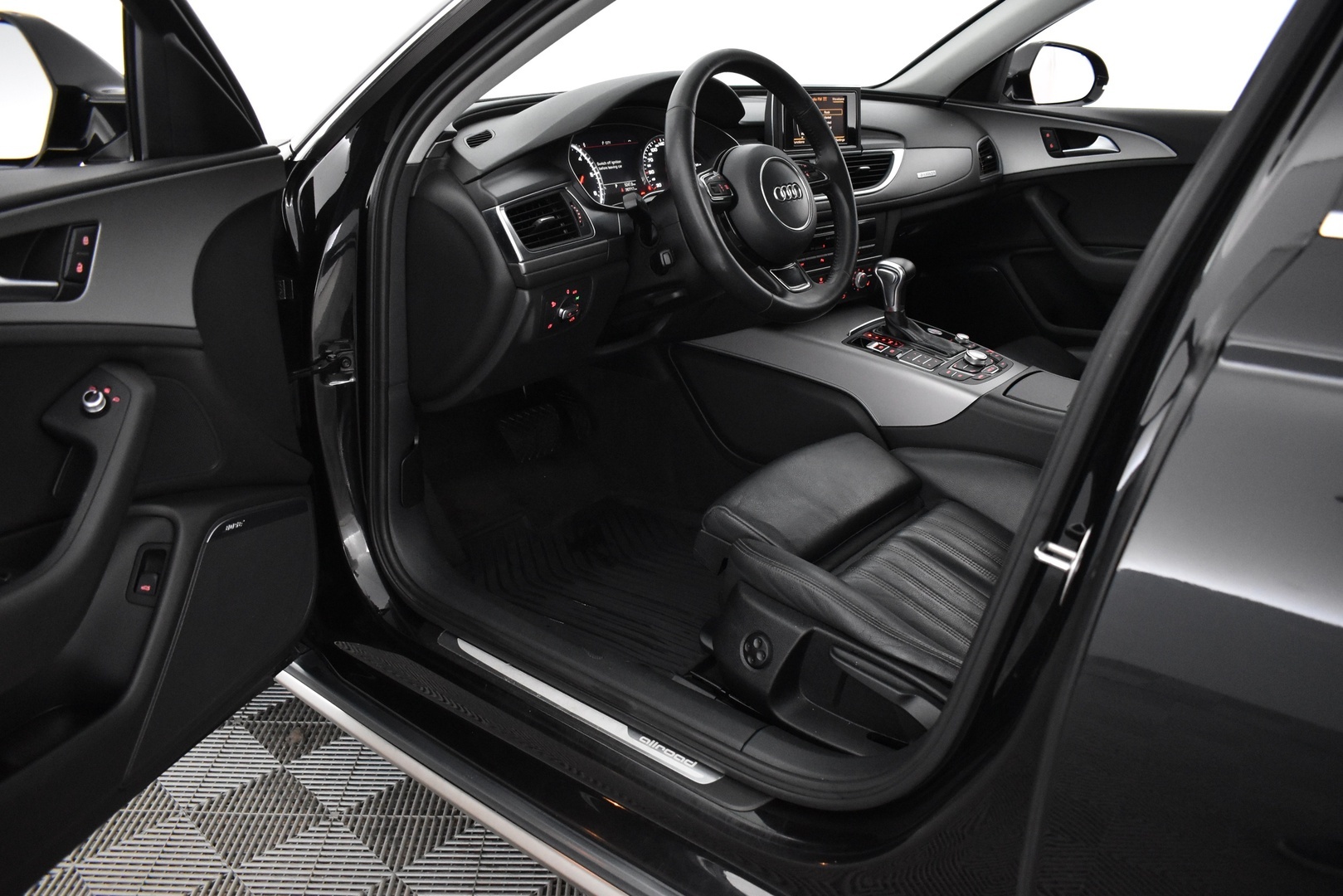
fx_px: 1007
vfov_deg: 47.9
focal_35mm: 27
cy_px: 448
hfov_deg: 67.4
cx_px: 672
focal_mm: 18
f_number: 4
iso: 3200
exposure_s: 1/60
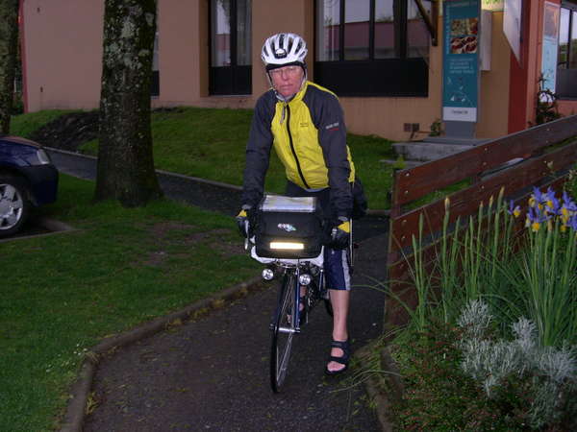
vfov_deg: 37.7
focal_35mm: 38
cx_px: 288
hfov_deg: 49.0
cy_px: 216
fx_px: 633
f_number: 2.8
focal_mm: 8
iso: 208
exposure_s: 1/60
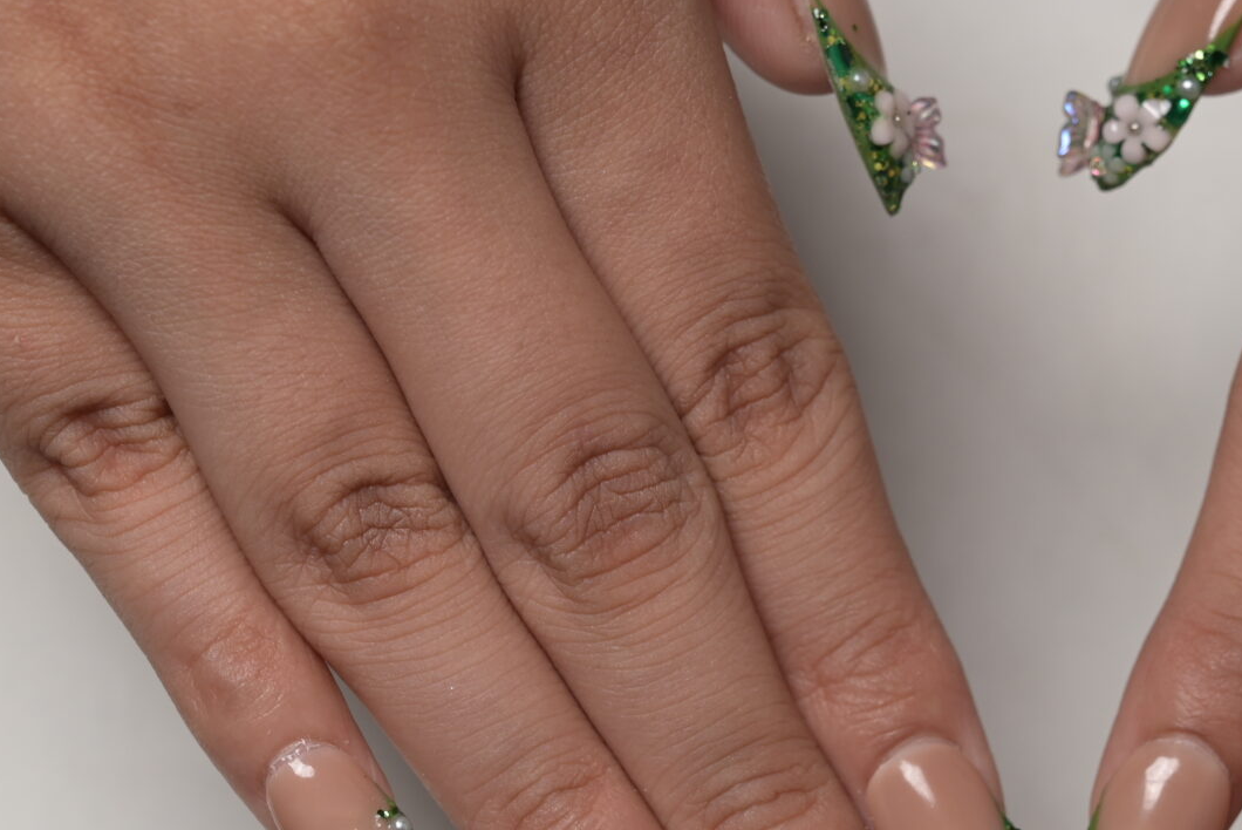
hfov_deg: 12.1
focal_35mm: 169
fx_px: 5833
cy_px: 491
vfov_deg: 8.1
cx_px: 968
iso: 100
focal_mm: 70
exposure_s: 1/160
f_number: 6.3
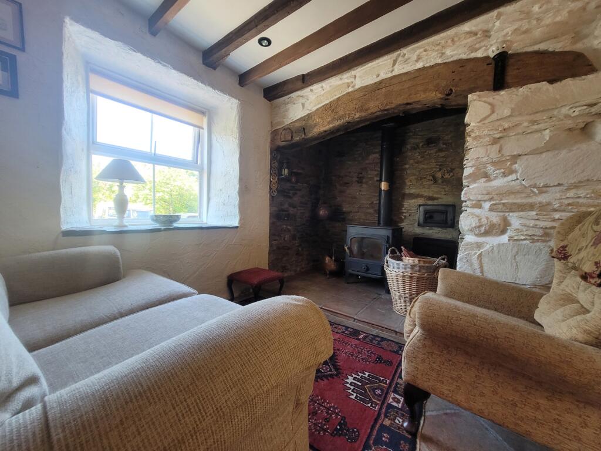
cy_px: 226
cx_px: 300
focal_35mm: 13
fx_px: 226
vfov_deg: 89.9
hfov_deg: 106.2
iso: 125
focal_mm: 1.74
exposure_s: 1/50
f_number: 2.2
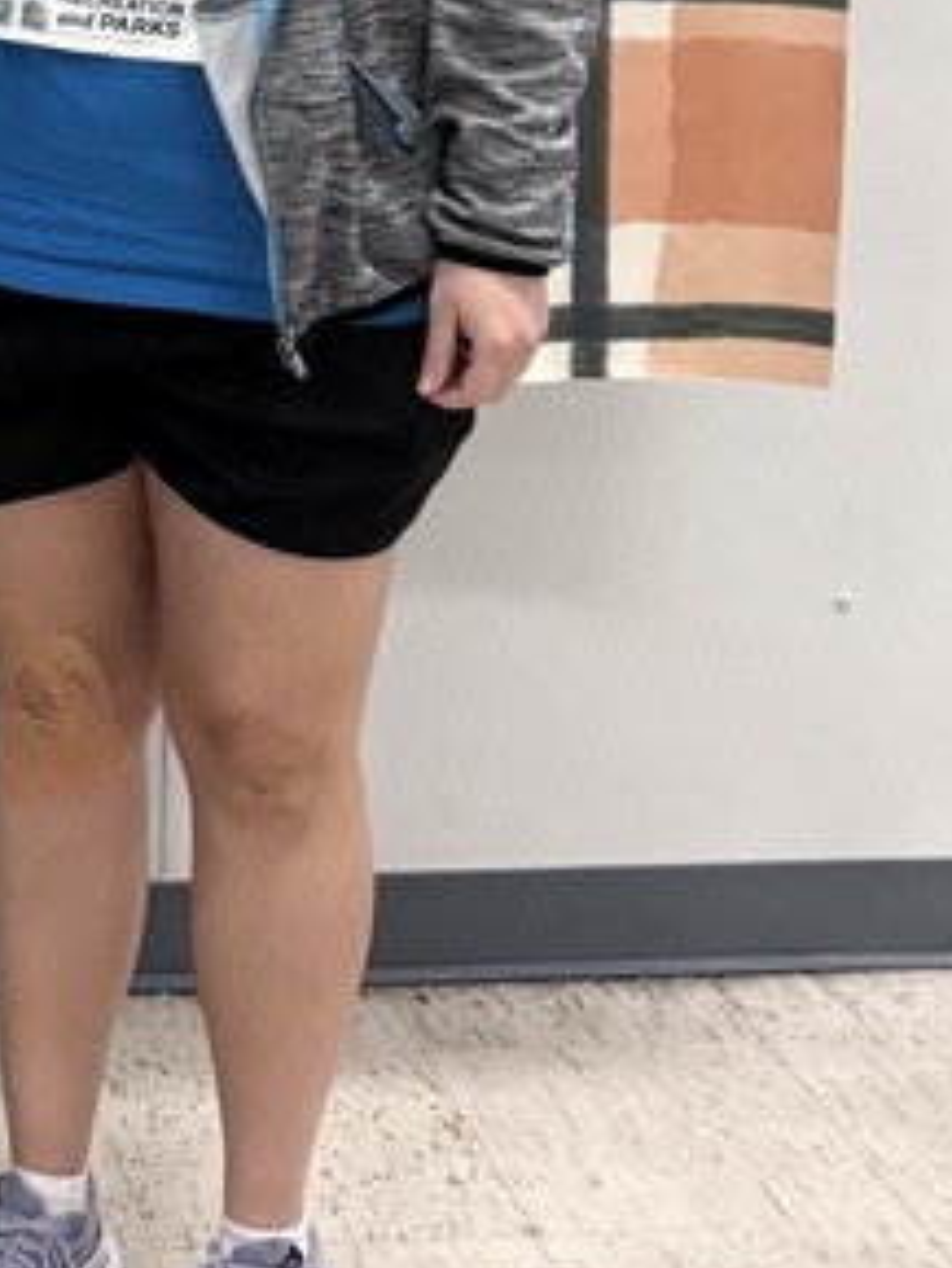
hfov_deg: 15.2
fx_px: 3371
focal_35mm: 92
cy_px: -13
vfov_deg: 20.6
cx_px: -364
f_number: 1.6
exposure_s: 1/60
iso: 200
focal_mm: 5.96
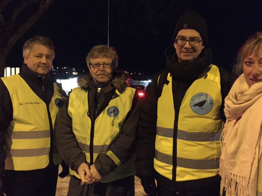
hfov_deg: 51.4
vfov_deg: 39.7
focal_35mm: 36
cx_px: 131
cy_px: 97
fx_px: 272
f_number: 2.2
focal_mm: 4.15
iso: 1250
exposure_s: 1/17
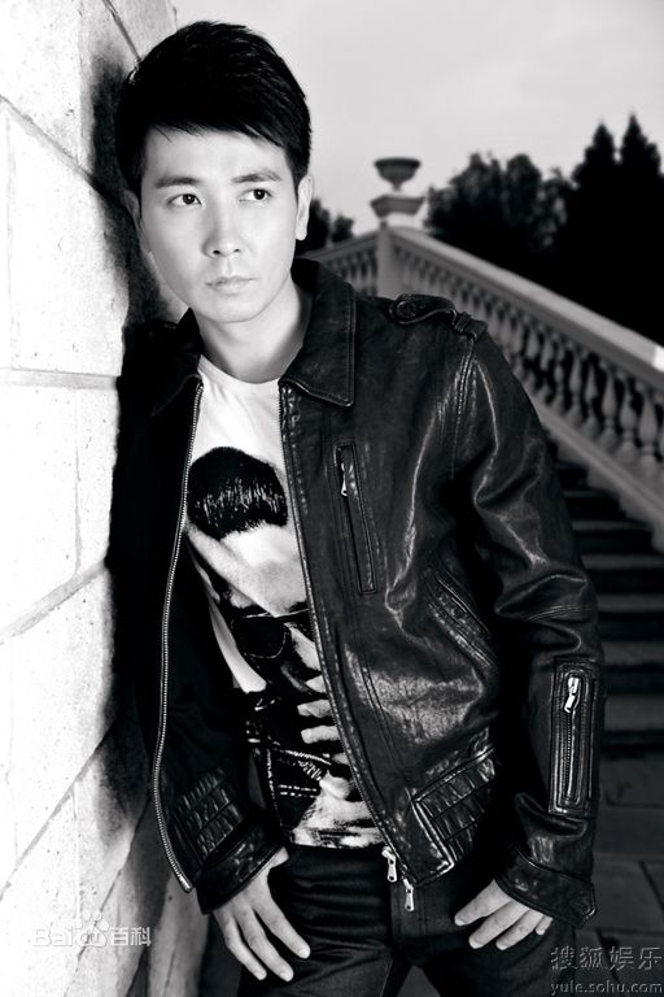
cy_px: 498
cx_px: 332
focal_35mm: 36
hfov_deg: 36.9
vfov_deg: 53.1
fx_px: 996
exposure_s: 1/125
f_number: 5
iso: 100
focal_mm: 36
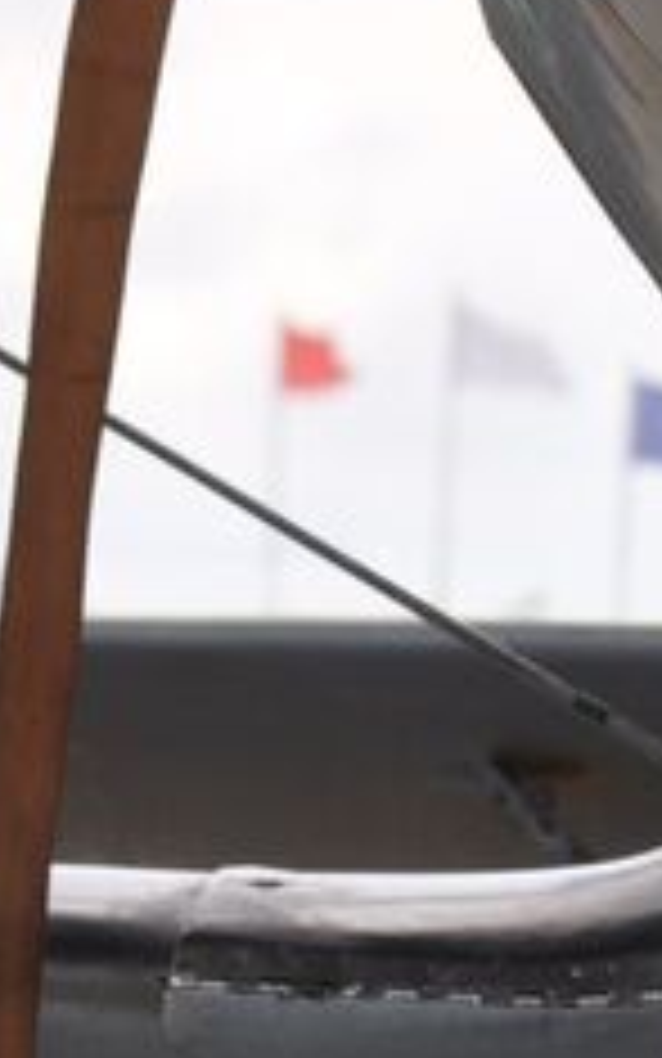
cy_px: 837
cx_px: 2662
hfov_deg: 2.2
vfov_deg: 3.6
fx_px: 16819
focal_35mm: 583
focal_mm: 70
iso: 200
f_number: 8
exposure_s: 1/200
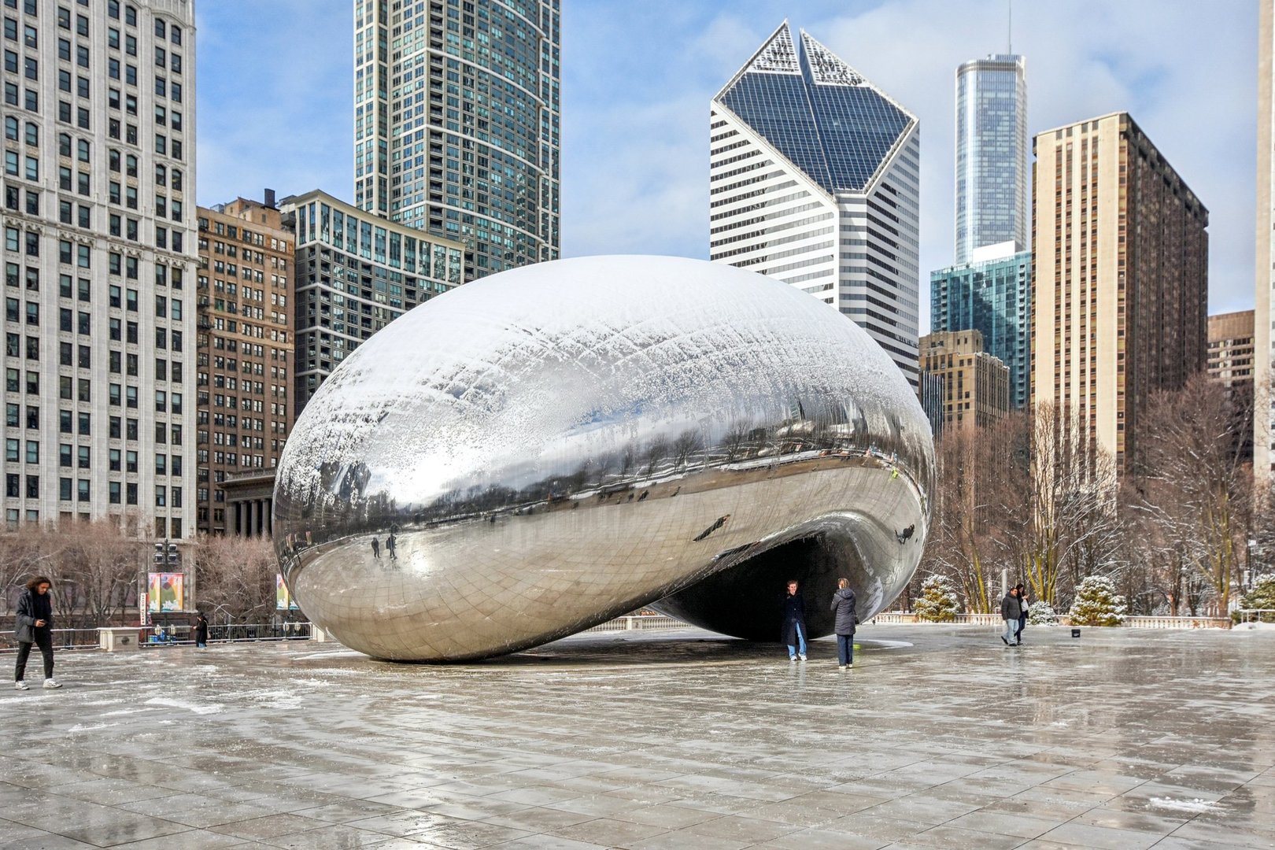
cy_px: 425
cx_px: 638
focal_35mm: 30
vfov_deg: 43.6
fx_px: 1062
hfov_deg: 61.9
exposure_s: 1/1600
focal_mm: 20
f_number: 8
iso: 400
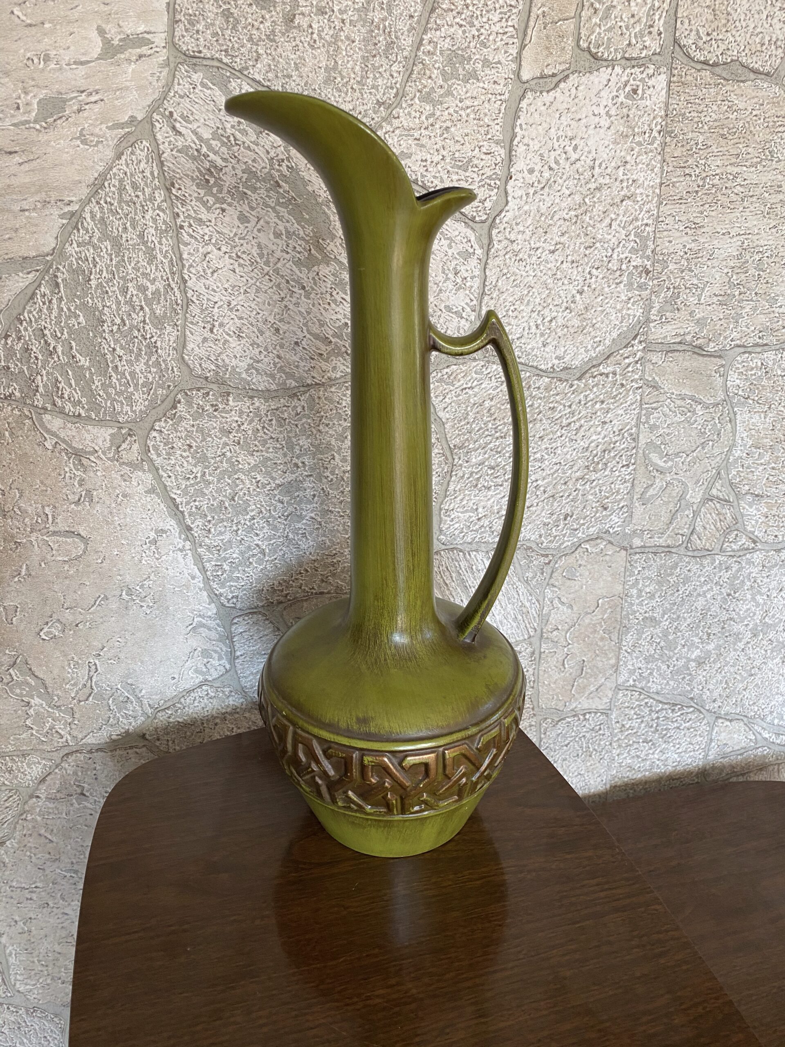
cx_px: 392
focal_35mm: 26
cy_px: 524
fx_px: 786
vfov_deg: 67.3
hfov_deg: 53.1
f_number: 1.8
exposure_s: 1/60
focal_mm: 4.25
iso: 125
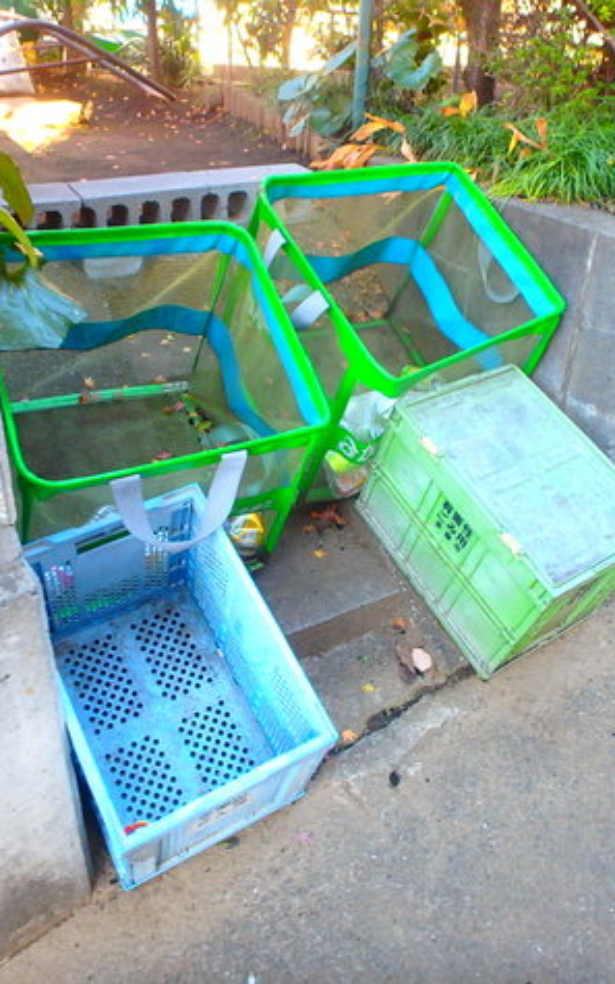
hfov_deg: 41.8
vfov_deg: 62.9
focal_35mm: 30
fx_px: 804
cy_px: 491
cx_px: 311
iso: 200
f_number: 3.5
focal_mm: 3.7
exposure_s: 1/30
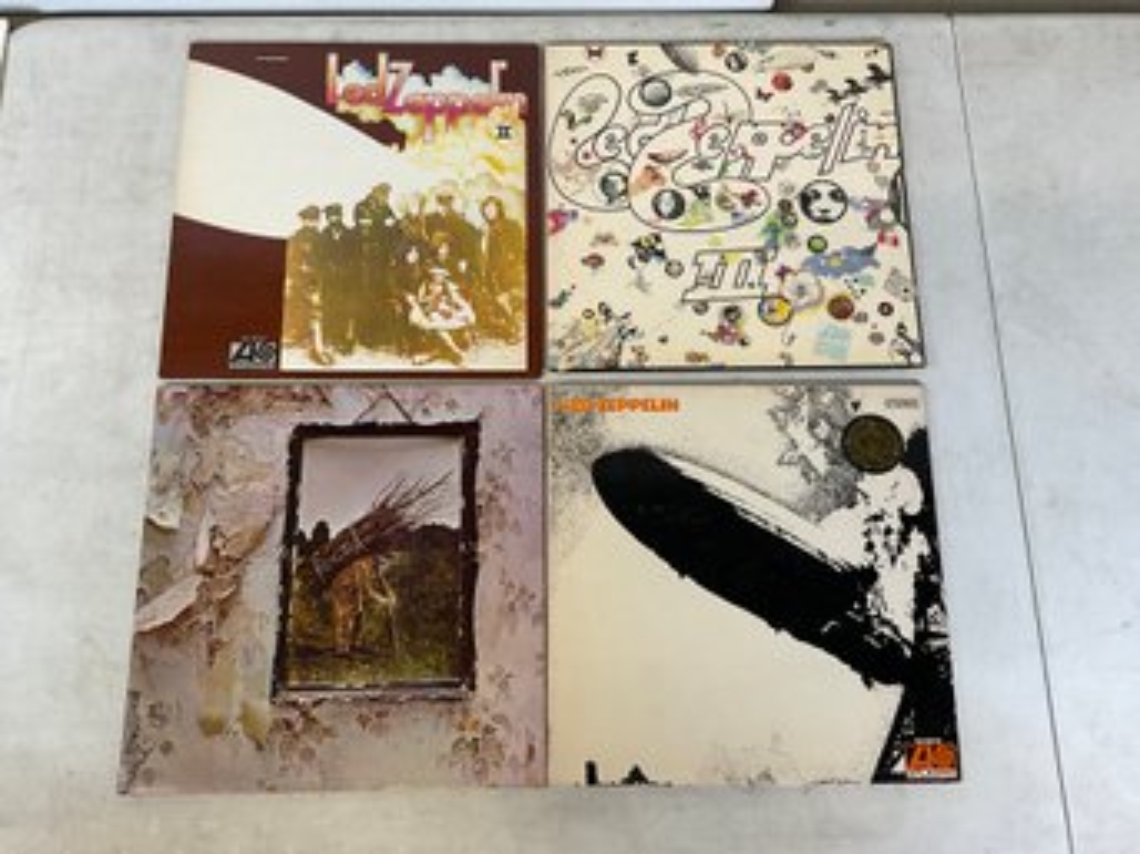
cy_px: 427
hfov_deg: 61.7
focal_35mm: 29
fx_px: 955
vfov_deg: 48.2
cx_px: 570
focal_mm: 3
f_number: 1.8
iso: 64
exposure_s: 1/120
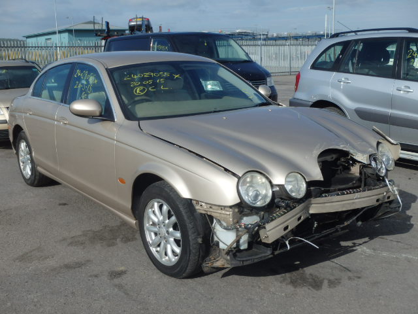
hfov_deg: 46.8
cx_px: 209
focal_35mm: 40
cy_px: 157
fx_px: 483
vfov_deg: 36.0
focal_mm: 7.3
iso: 125
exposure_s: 1/125
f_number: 13
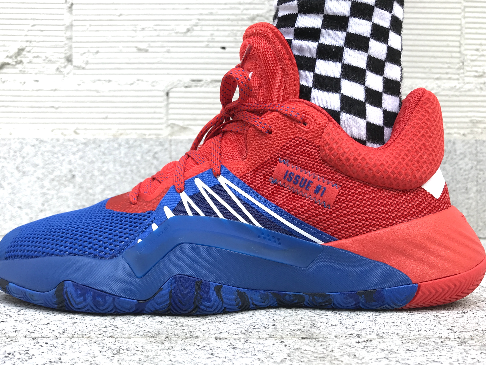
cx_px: 248
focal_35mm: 35
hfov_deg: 52.6
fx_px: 491
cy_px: 215
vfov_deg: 40.6
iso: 20
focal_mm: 3.99
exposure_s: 1/190
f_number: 1.8
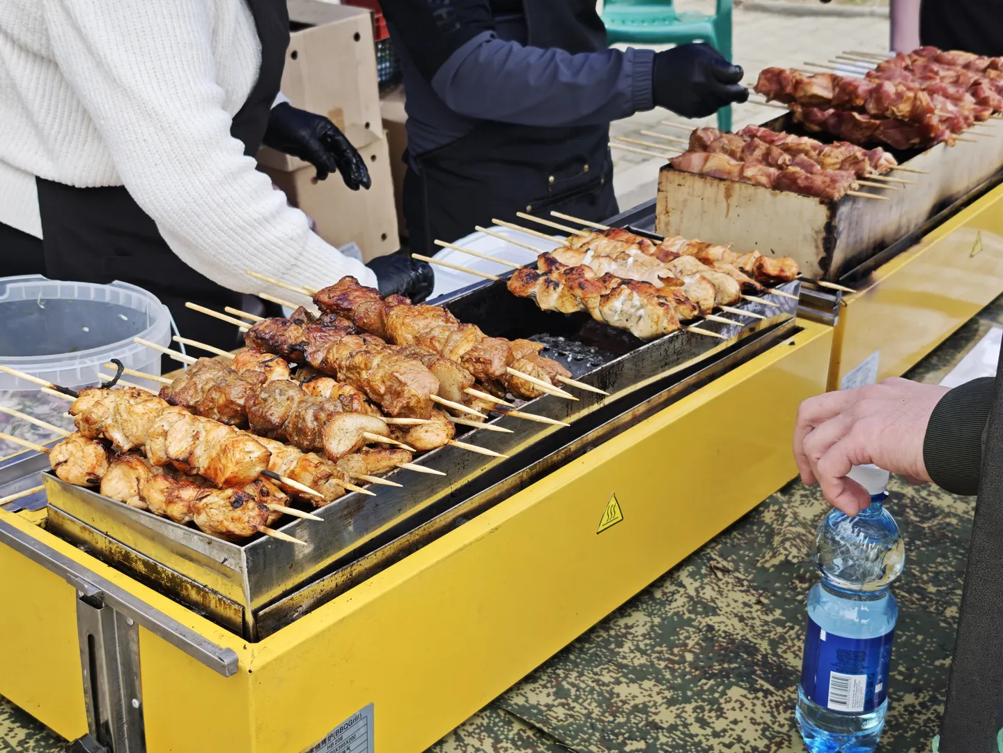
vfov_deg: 31.5
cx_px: 502
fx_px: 1333
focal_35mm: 46
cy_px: 376
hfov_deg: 41.2
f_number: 1.62
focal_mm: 6.55
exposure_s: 1/476
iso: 50
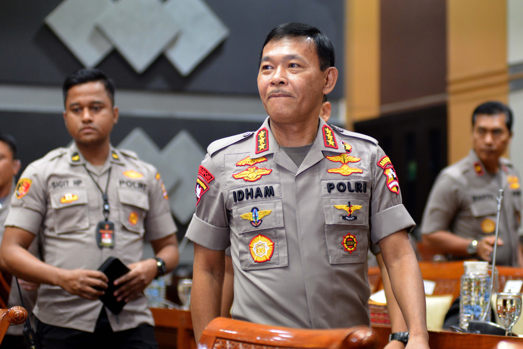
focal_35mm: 81
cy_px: 176
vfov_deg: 16.9
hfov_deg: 25.1
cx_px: 263
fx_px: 1177
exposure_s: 1/160
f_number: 2.8
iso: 2500
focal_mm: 80
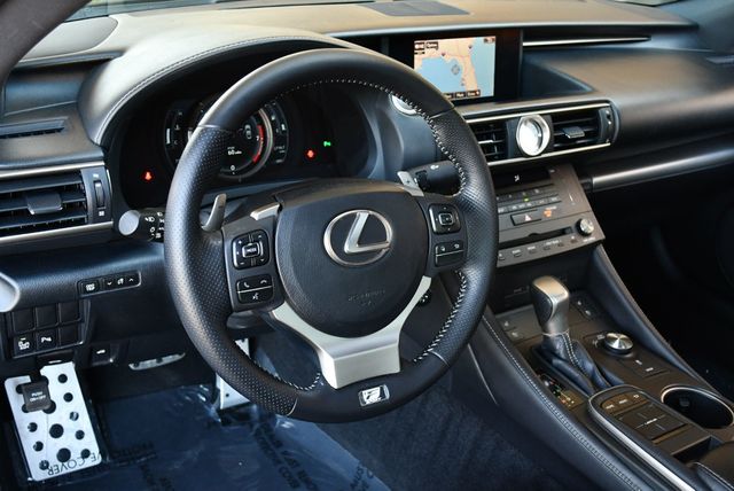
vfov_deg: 33.5
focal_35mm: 40
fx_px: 816
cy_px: 246
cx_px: 367
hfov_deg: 48.4
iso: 800
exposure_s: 1/125
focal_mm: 20
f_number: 3.8
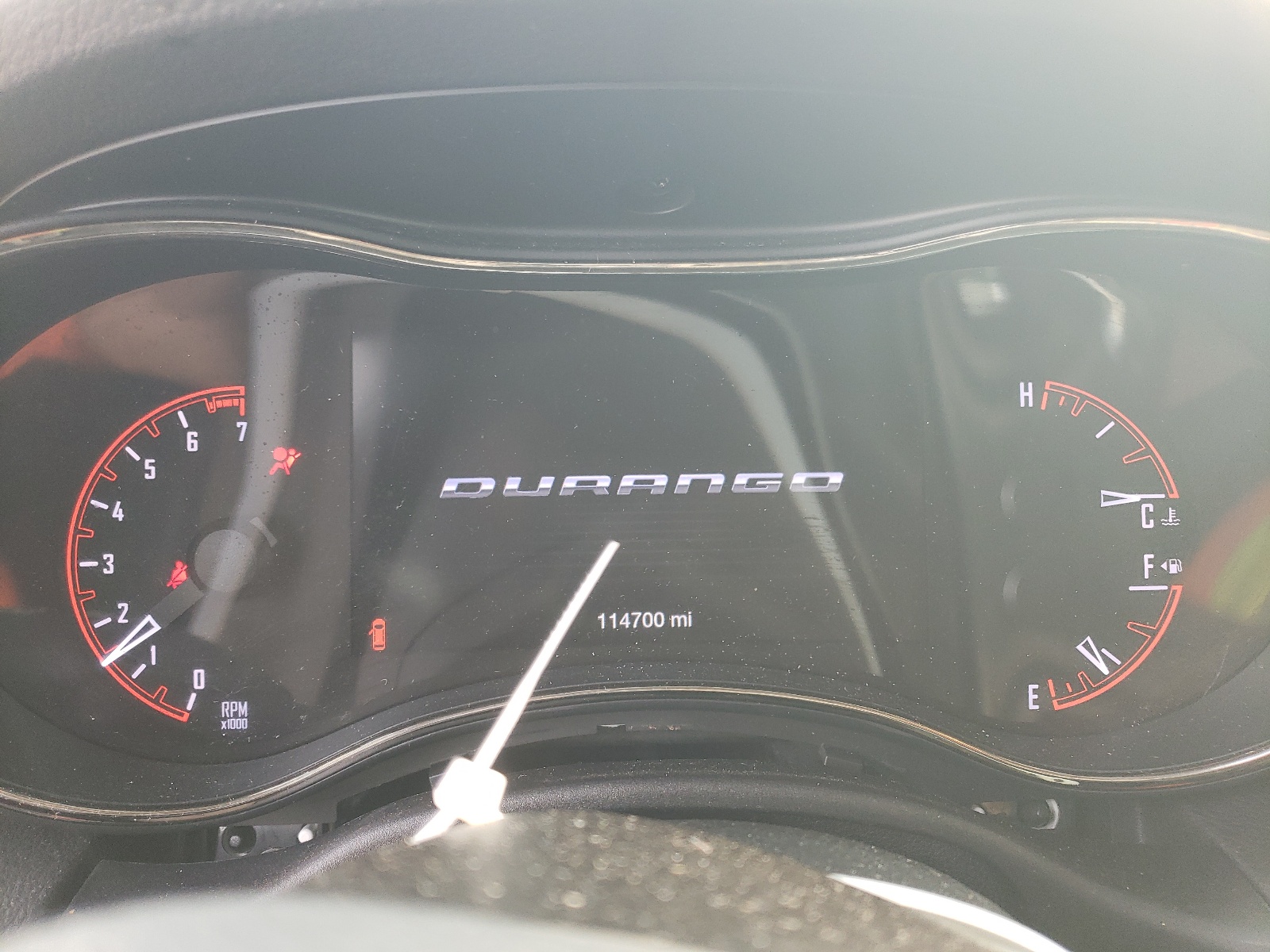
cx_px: 635
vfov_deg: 53.1
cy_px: 476
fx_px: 954
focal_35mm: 26
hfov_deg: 67.3
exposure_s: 1/60.2
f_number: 1.5
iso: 98
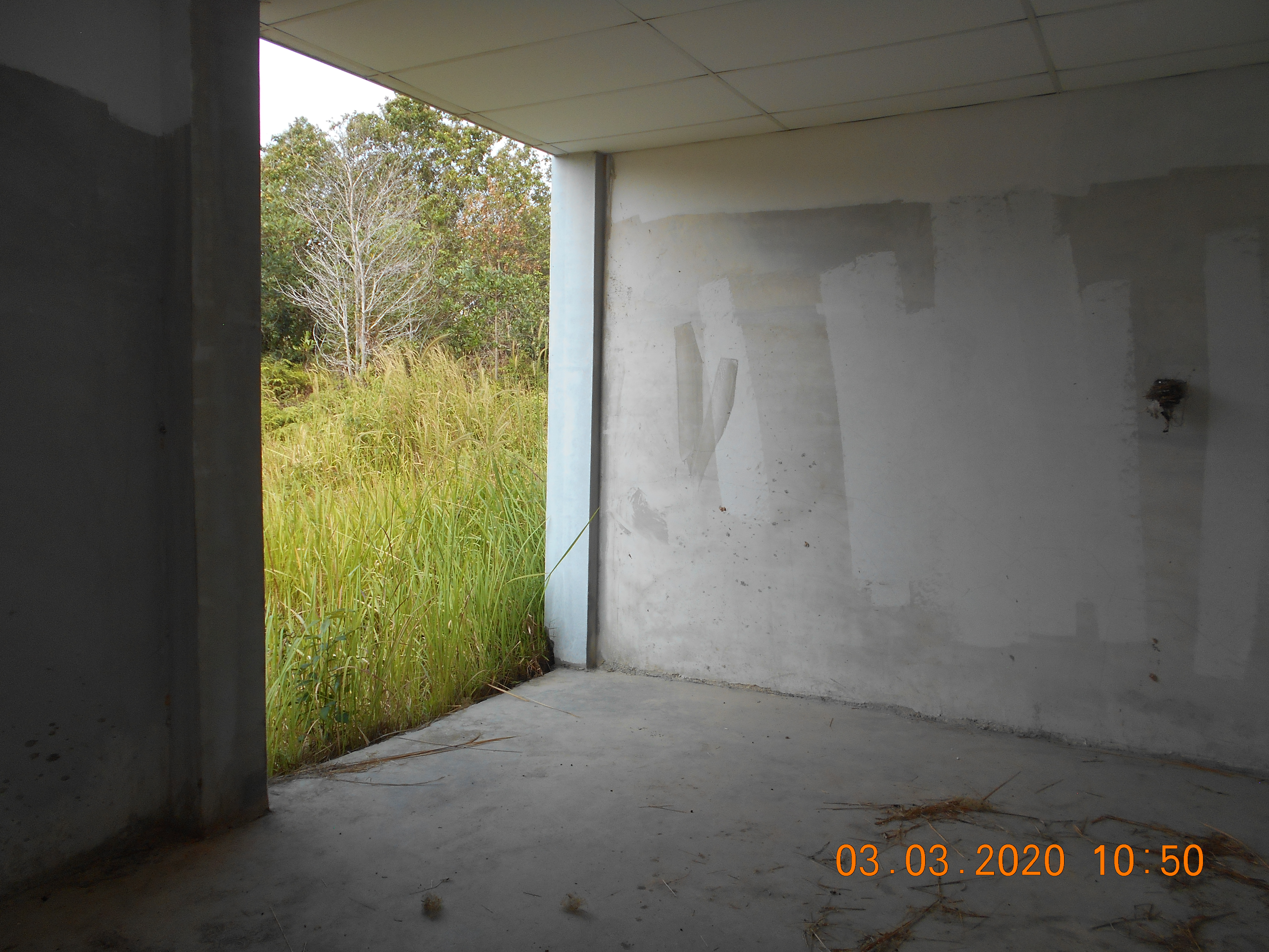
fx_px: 953
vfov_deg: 53.1
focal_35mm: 26
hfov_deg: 67.3
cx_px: 634
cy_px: 476
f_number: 3.2
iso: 80
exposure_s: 1/200
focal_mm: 4.6
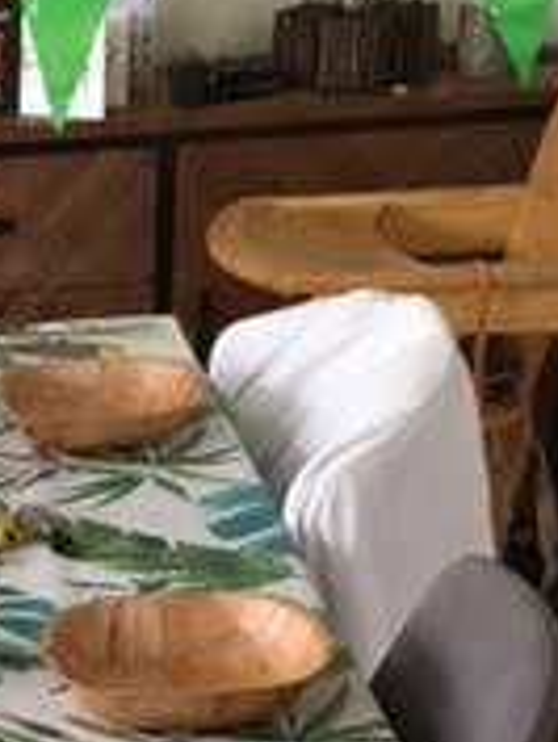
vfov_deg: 17.7
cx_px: -365
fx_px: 2254
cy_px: 910
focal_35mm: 105
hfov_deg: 13.1
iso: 64
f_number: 2.2
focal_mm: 4.15
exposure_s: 1/33
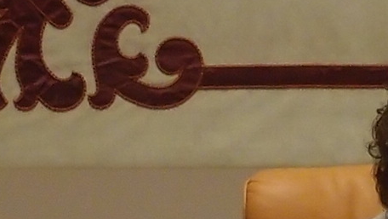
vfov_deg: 1.8
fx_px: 6907
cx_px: 62
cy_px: 240
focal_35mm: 671
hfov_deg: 3.2
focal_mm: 16.63
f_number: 2.3
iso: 200
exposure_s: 1/50
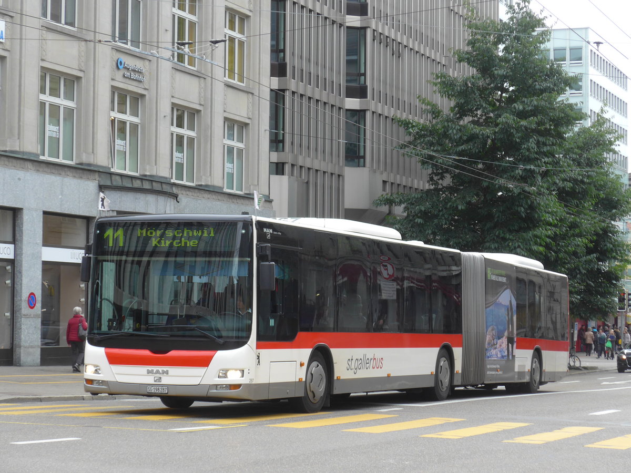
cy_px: 236
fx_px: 1768
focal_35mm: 97
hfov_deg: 20.2
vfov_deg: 15.2
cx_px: 316
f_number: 4.7
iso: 160
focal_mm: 19.2
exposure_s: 1/200
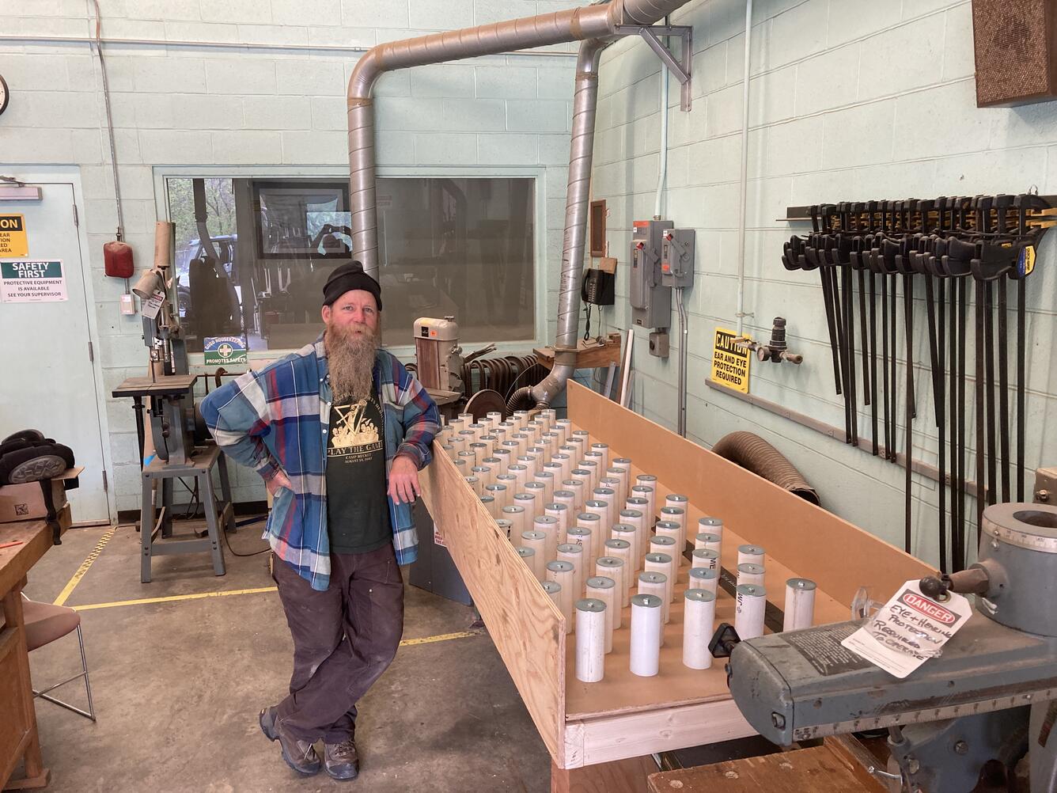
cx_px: 528
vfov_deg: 49.7
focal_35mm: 28
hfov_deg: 63.4
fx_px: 855
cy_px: 396
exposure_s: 1/60
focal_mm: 3.99
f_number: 1.8
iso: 100
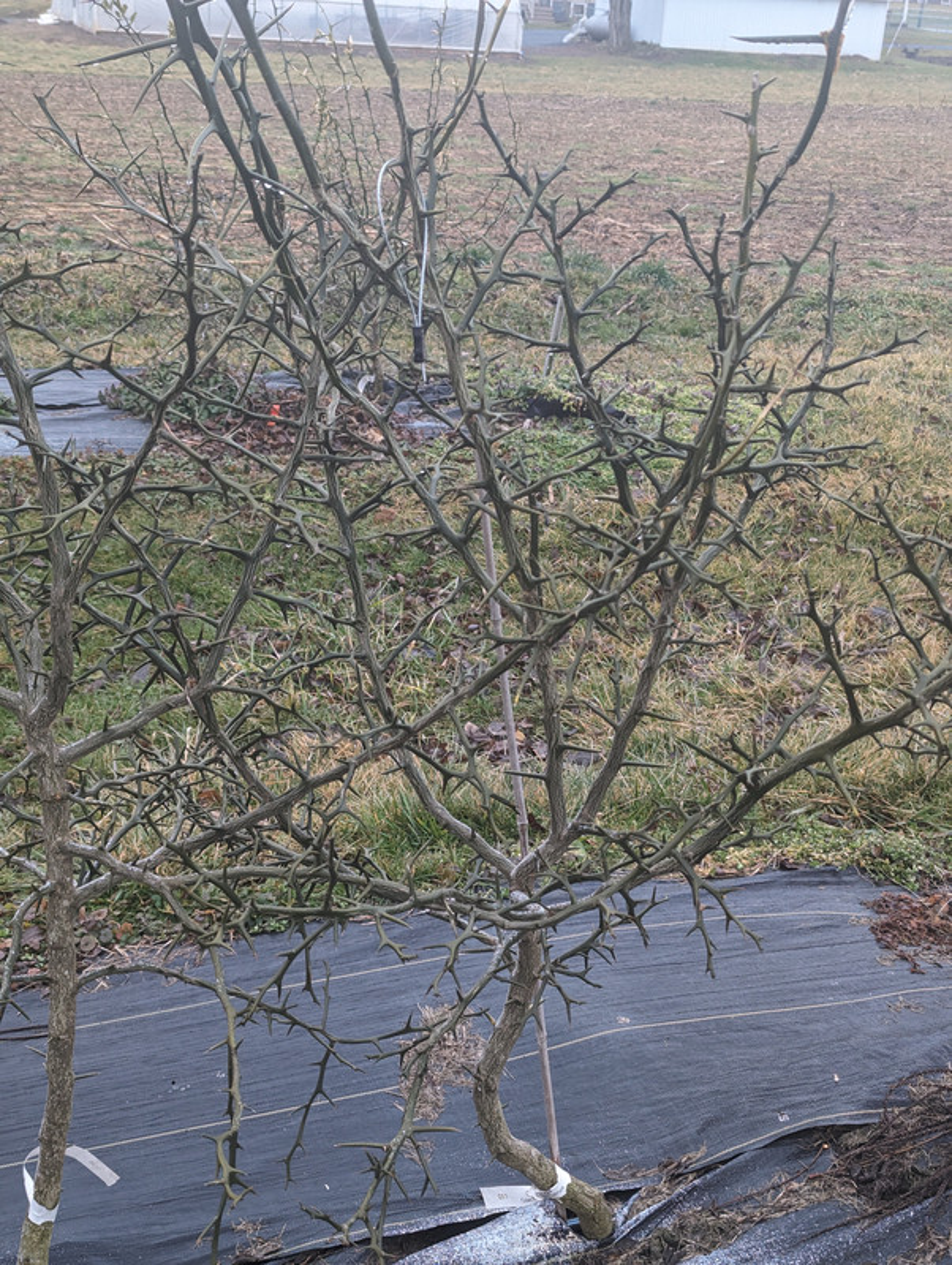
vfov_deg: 39.6
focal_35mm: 48
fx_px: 1756
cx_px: 476
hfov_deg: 30.3
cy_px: 632
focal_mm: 6.81
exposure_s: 1/97.9
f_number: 1.85
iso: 86
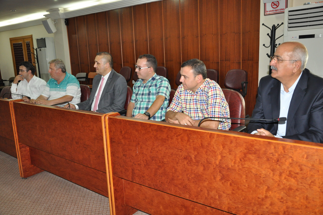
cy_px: 108
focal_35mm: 32
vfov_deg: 41.6
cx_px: 162
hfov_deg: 59.6
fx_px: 282
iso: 1250
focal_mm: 21
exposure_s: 1/60
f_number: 4.5
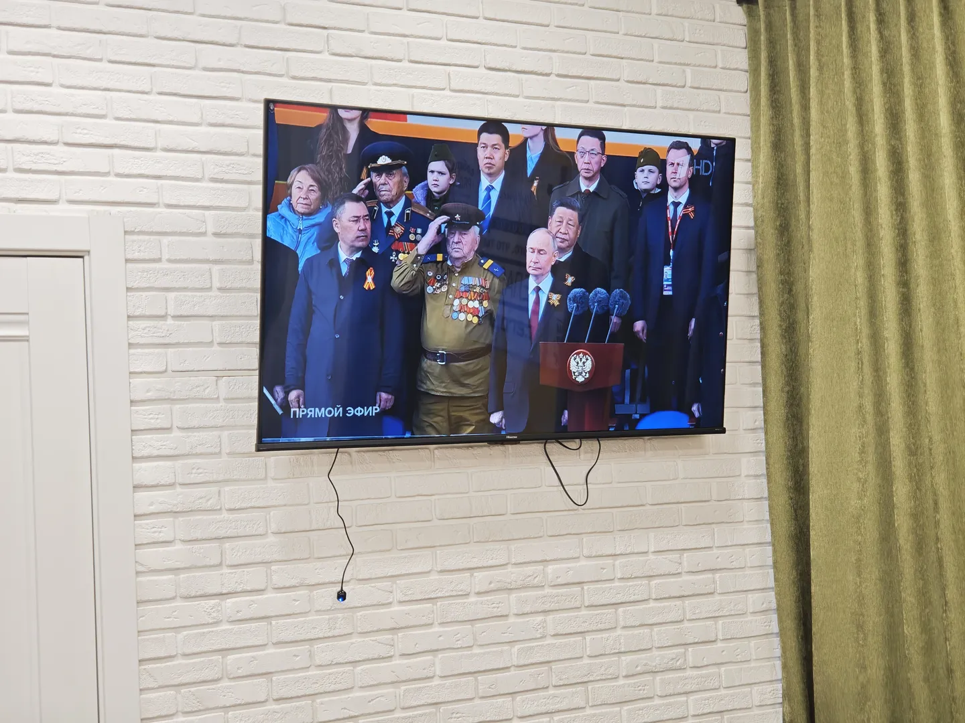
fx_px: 1673
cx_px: 482
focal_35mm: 60
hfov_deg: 32.2
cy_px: 362
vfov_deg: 24.4
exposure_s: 1/100
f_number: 2
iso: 640
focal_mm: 9
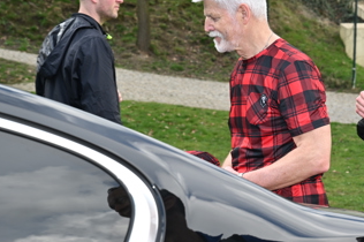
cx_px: 242
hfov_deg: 13.4
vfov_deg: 8.9
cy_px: 154
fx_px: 1545
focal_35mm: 153
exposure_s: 1/250
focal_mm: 70
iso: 250
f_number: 7.1
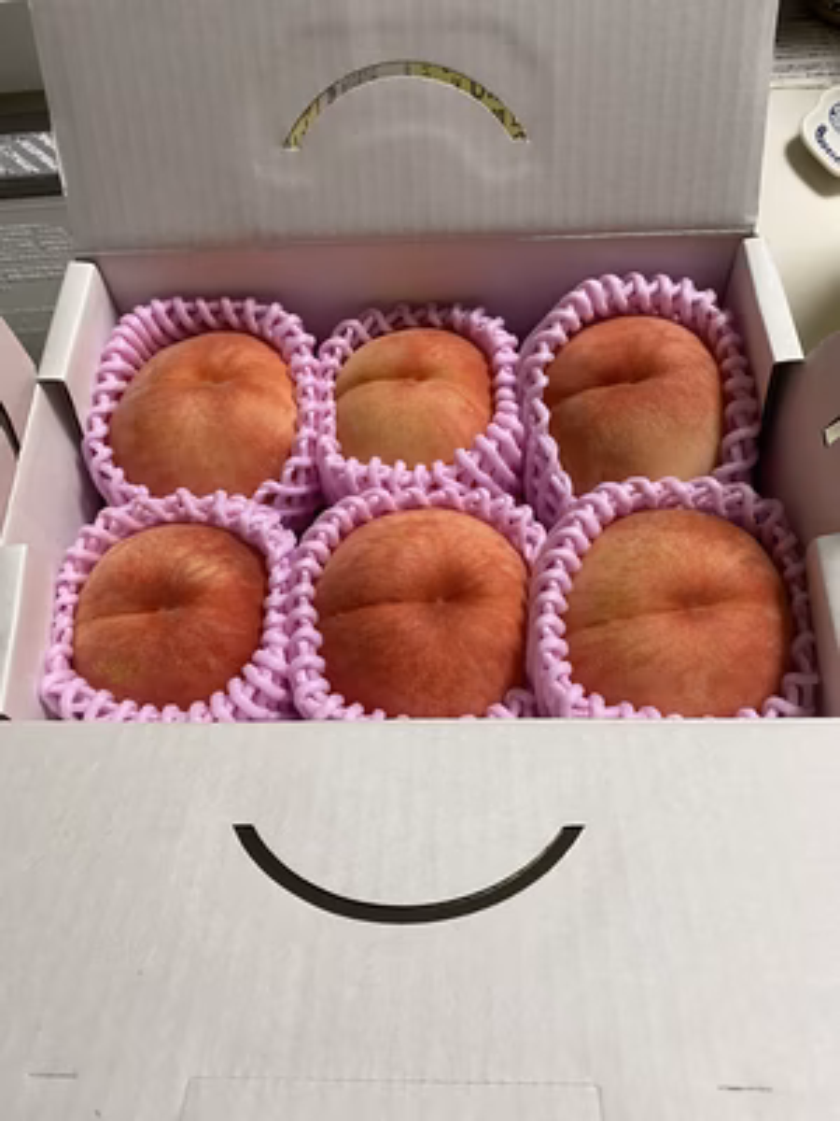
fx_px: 841
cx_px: 420
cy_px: 560
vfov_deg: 67.3
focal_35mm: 26
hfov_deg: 53.1
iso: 125
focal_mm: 4.25
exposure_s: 1/76
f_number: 1.8
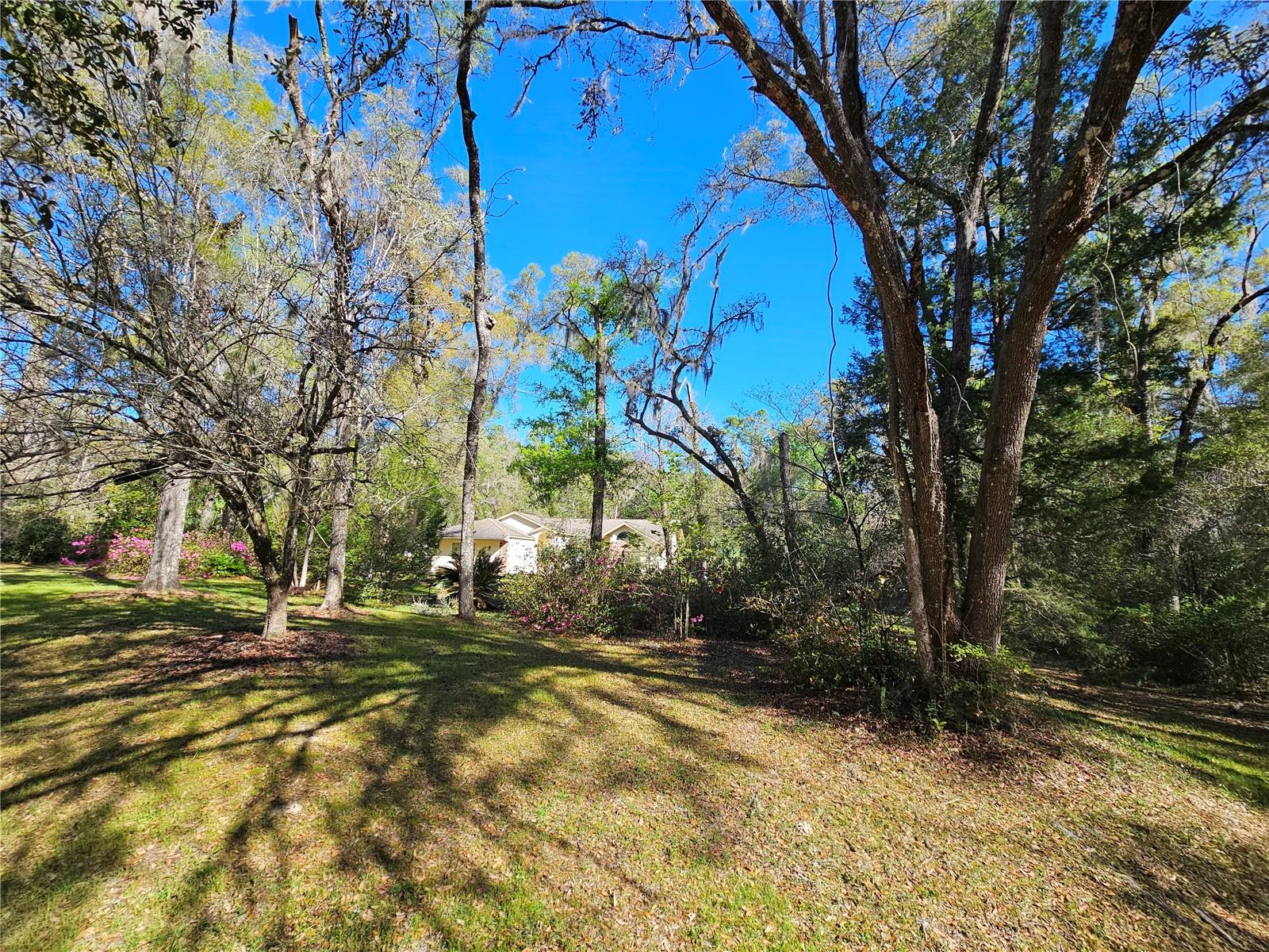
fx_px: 477
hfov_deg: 106.2
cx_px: 634
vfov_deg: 89.9
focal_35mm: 13
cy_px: 476
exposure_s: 1/742
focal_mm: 2.2
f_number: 2.2
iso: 50
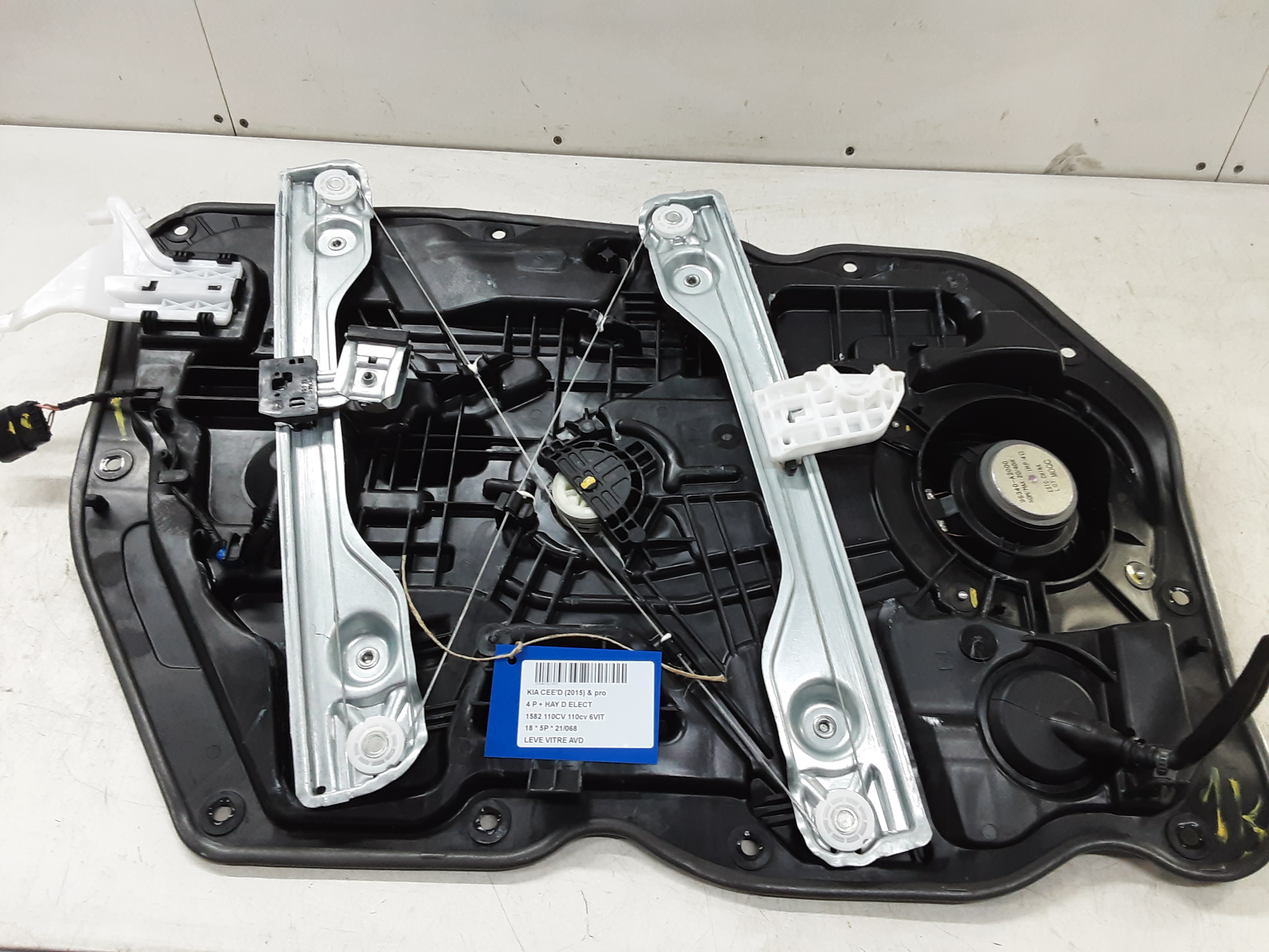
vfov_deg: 51.4
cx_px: 634
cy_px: 476
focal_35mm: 27
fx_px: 990
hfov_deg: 65.3
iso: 125
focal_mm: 2.91
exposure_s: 1/50
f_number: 1.9
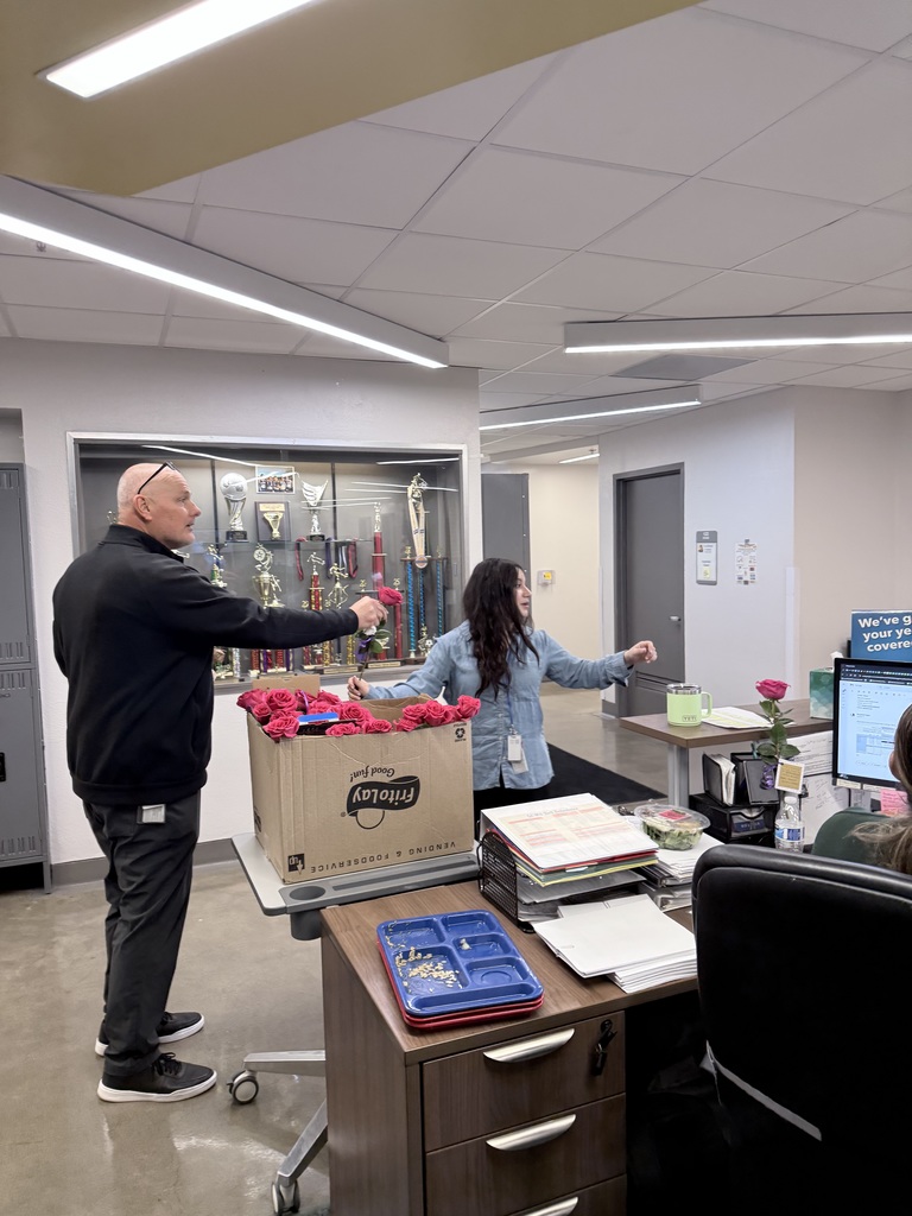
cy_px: 608
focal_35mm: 24
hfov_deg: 56.8
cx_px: 456
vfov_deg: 71.6
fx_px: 843
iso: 200
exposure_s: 1/120
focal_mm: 6.76
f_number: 1.78
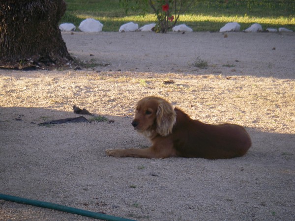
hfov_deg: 17.3
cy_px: 110
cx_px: 148
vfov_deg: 13.0
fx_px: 972
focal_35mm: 114
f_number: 4
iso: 64
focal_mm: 18.9
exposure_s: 1/125
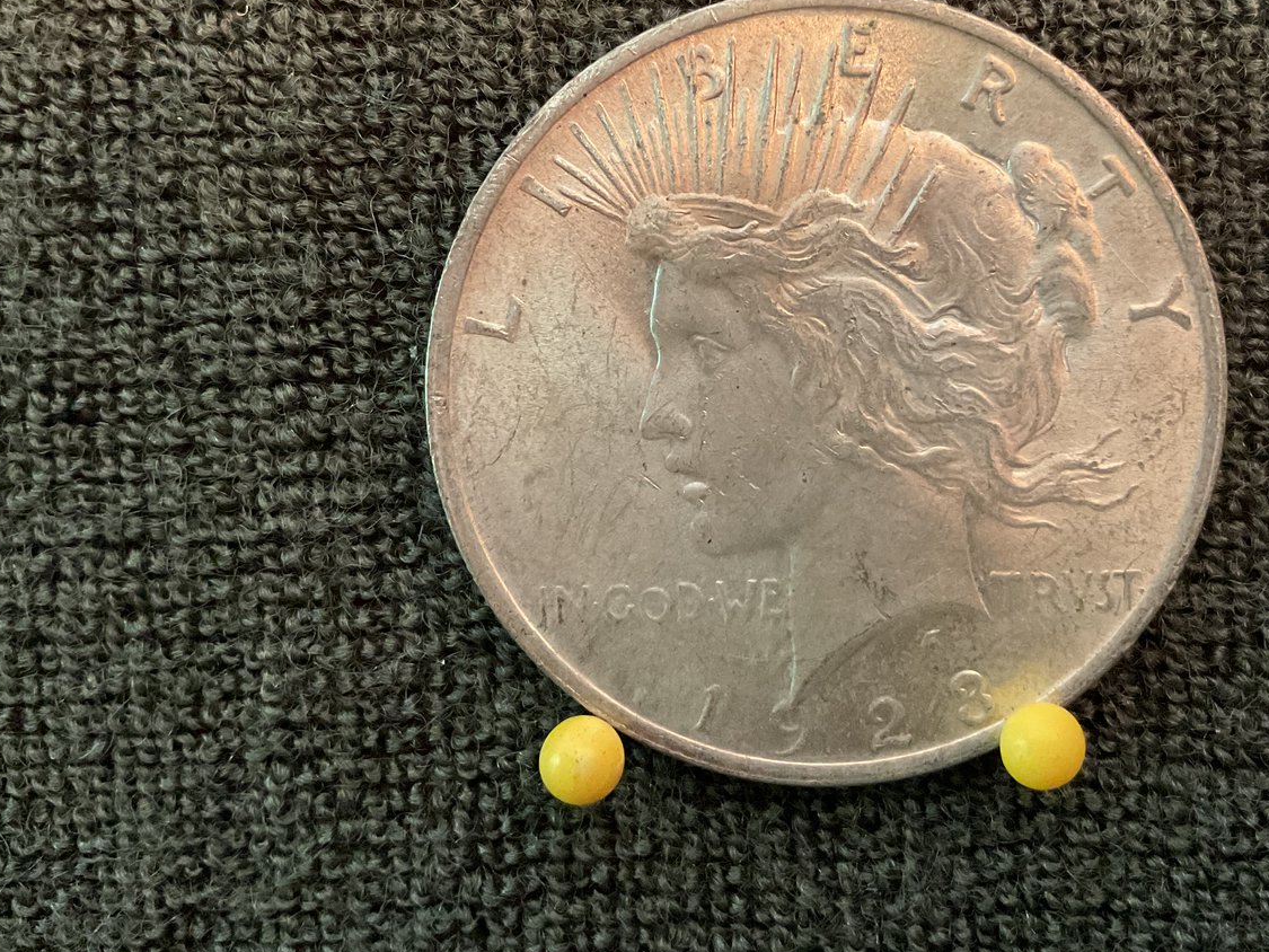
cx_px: 782
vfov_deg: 36.5
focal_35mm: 39
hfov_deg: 47.5
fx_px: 1430
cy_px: 323
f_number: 1.8
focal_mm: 3
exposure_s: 1/30
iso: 500
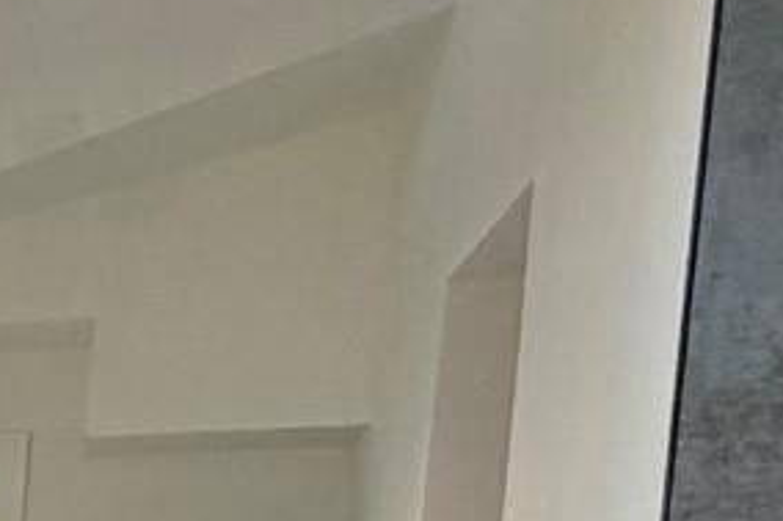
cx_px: -1048
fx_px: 1782
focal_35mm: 82
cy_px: 816
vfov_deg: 15.2
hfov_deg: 15.3
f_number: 2.2
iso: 200
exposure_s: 1/120
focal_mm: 2.22
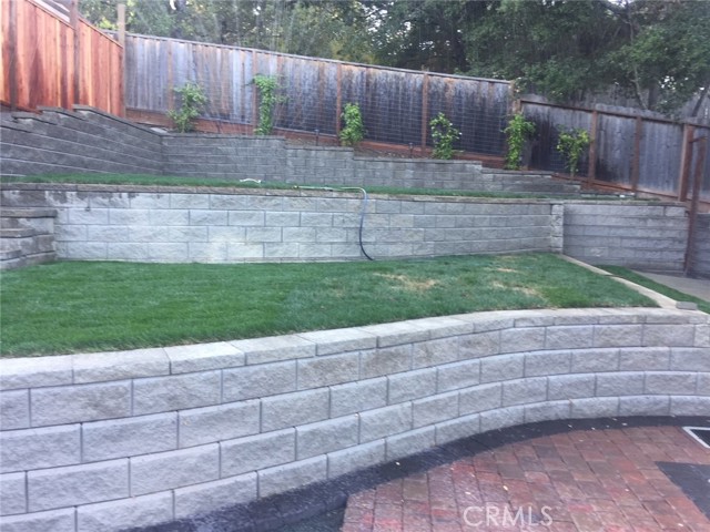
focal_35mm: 29
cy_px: 266
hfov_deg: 61.7
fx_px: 595
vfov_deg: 48.2
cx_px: 355
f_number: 2.2
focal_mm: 4.15
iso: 32
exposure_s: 1/50
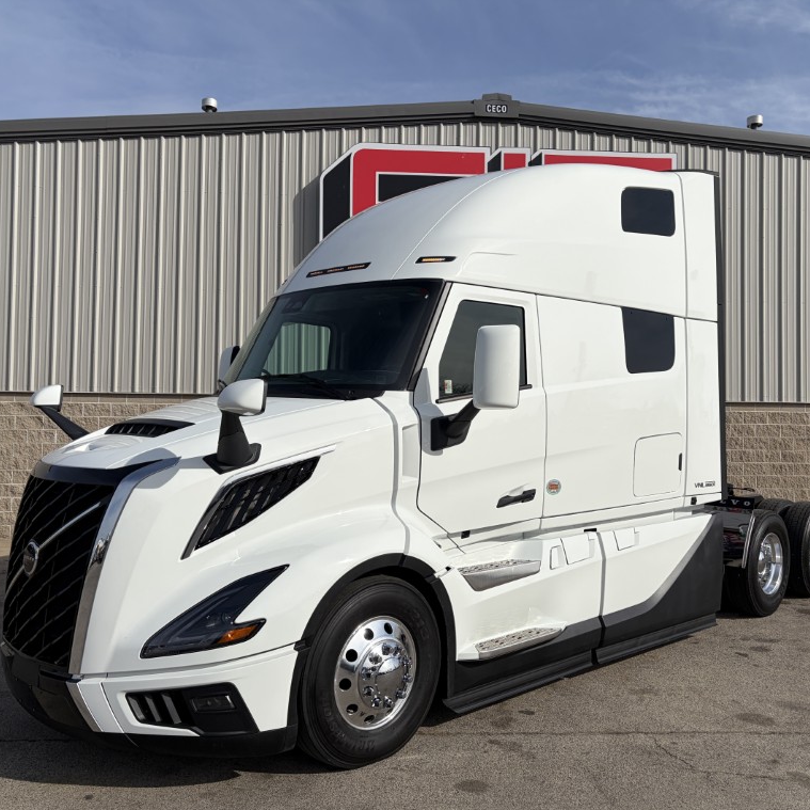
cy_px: 408
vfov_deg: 52.5
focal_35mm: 31
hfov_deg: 52.5
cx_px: 422
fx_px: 821
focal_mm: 5.96
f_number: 1.6
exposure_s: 1/8850
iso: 50
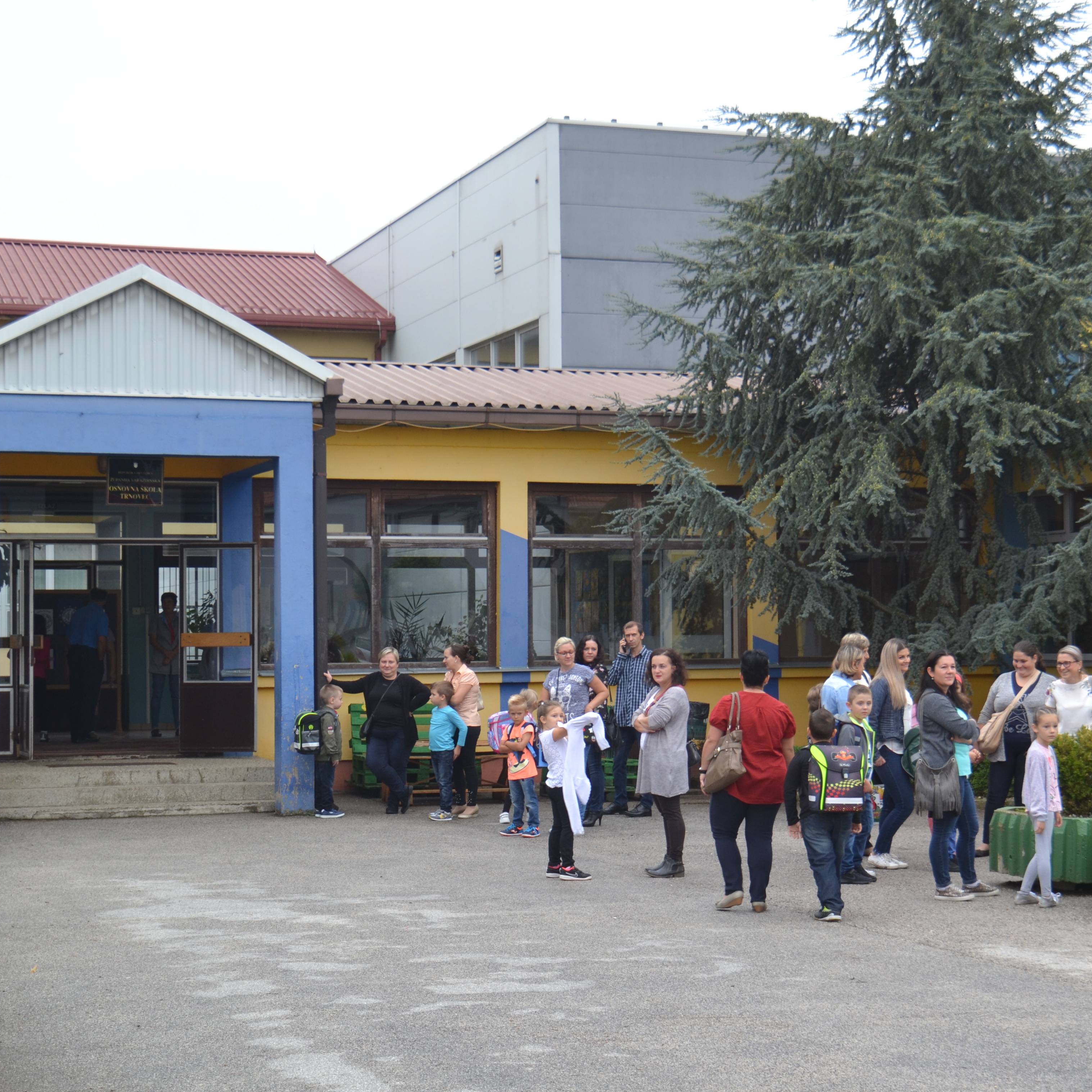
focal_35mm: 68
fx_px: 2414
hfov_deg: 25.4
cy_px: 549
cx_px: 719
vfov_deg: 25.5
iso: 220
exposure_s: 1/125
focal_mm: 35
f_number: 5.6
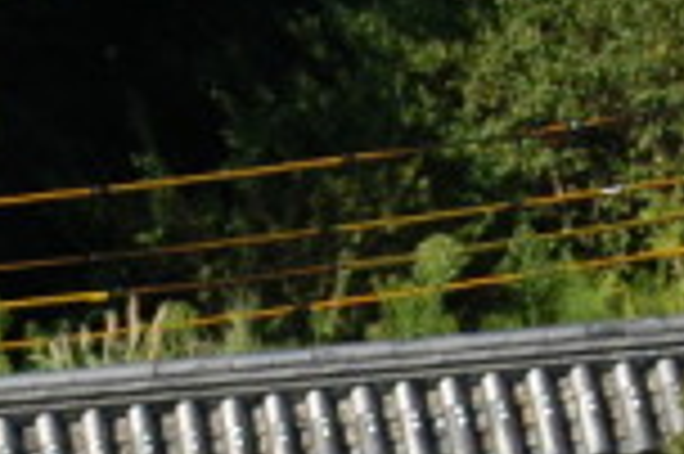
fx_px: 4612
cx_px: 234
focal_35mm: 243
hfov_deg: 8.5
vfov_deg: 5.6
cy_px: 461
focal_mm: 24
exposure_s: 1/320
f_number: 9
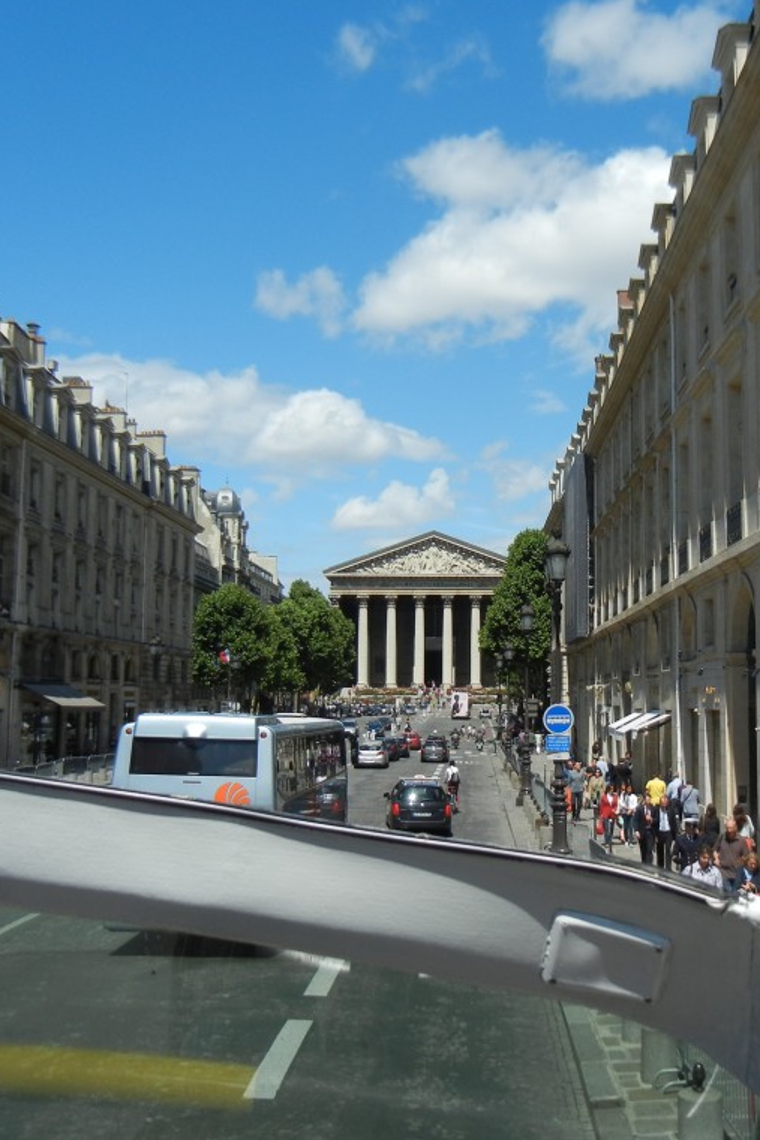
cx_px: 531
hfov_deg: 31.5
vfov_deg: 46.4
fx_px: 1331
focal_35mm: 42
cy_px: 566
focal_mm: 5.4
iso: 160
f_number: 7
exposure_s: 1/488
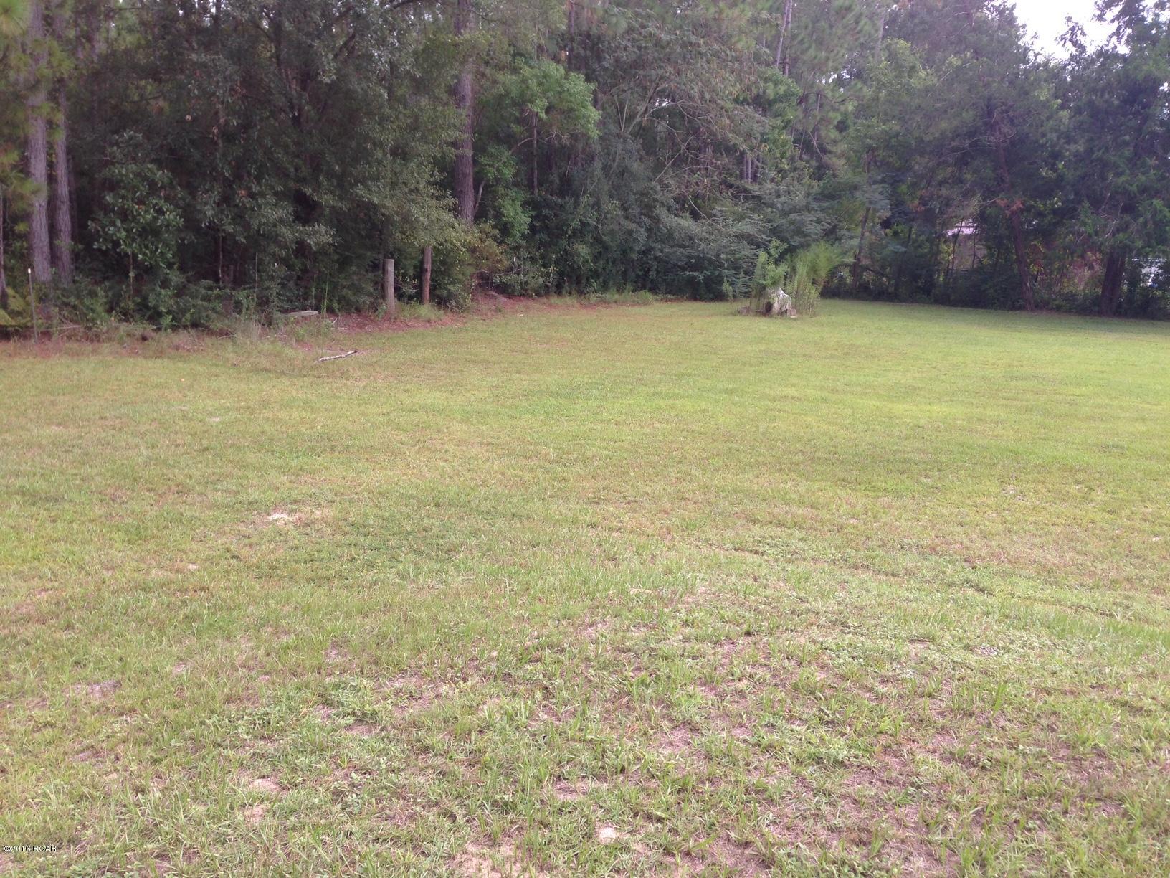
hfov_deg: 55.4
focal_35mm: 33
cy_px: 439
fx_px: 1115
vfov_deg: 42.9
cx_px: 585
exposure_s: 1/181
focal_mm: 4.12
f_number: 2.4
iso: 50
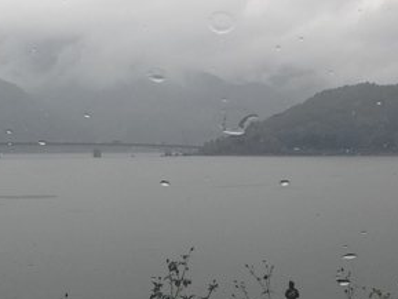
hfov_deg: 26.7
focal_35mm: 73
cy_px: 219
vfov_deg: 20.1
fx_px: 840
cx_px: 182
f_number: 2.4
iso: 50
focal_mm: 4.13
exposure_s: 1/274
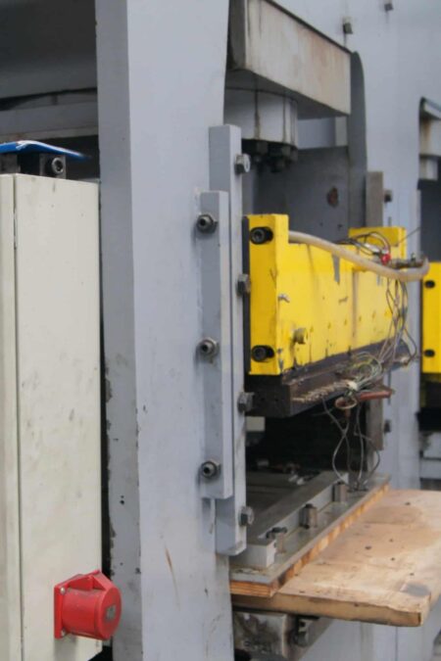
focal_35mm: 33
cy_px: 330
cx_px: 220
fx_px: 606
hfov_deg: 40.0
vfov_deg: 57.2
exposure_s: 1/40
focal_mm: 22
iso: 640
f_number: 4
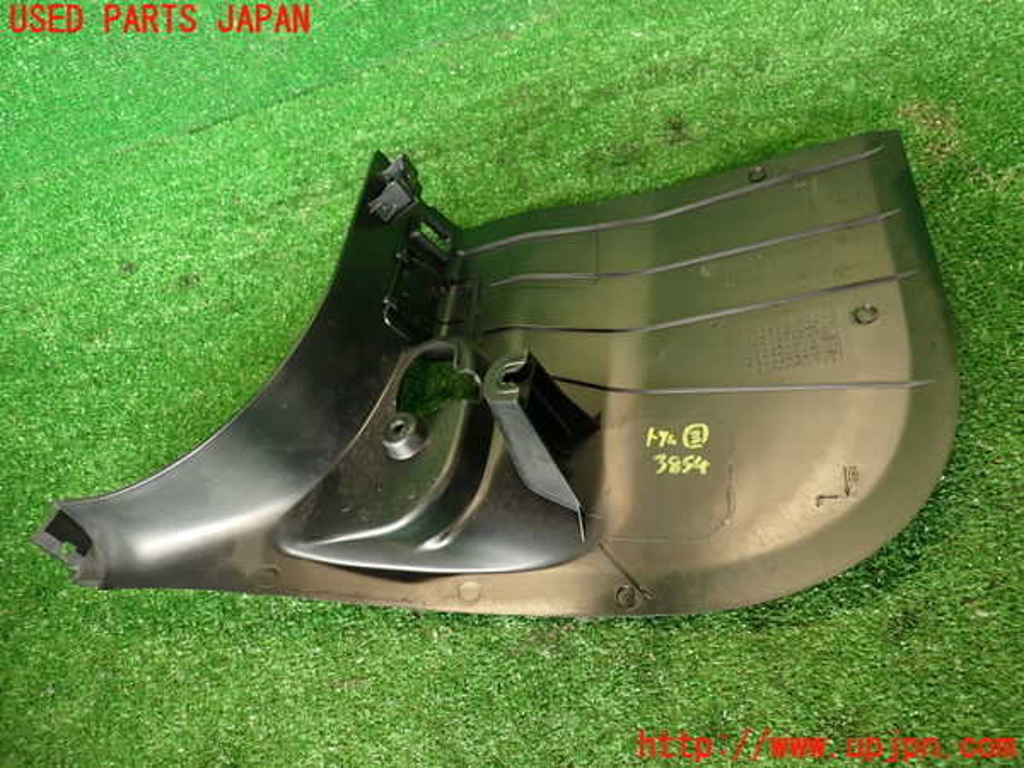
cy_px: 384
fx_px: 740
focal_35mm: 25
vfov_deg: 54.9
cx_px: 512
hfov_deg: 69.4
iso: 200
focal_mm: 4.5
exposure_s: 1/40
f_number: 2
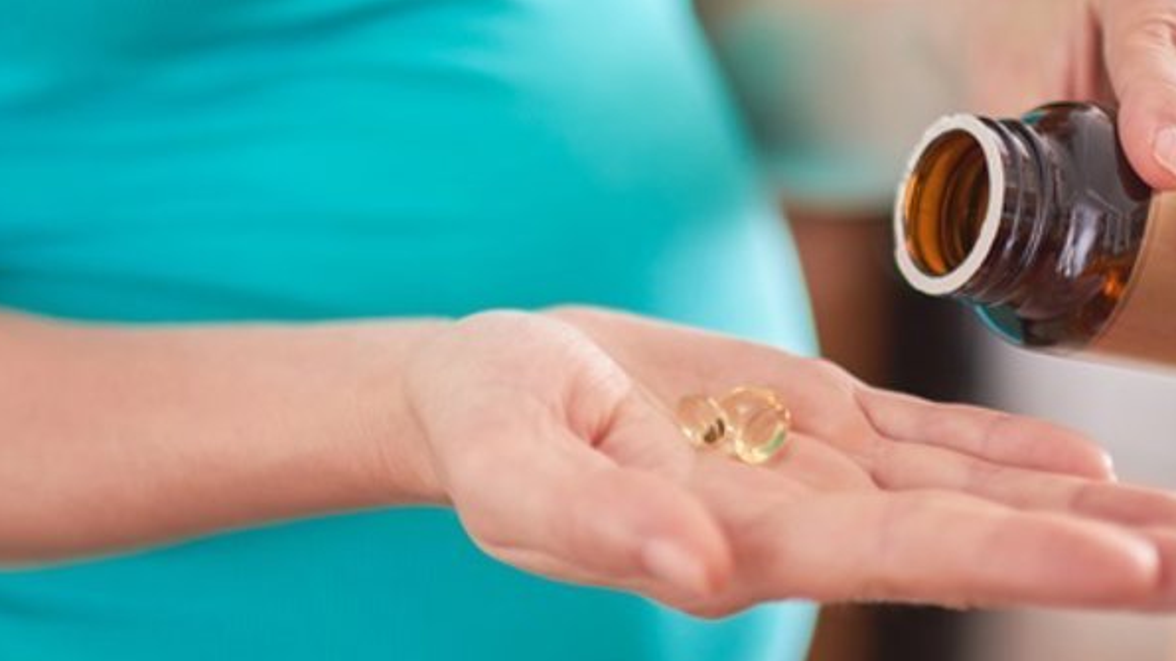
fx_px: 1964
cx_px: 610
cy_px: 261
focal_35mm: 63
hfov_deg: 33.3
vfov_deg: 19.1
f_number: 1.4
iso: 125
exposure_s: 1/100
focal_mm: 35
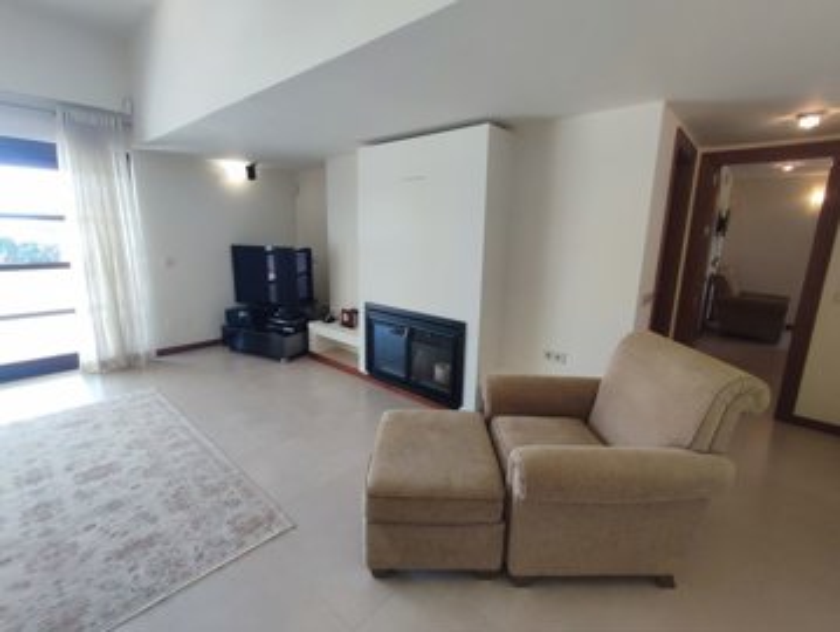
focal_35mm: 16
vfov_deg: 78.2
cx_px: 420
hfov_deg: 94.4
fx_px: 389
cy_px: 316
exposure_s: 1/120
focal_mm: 1.65
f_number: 2.2
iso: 91
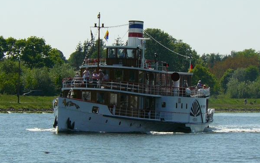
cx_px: 130
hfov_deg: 6.0
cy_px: 78
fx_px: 2466
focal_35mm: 348
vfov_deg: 3.8
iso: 200
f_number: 8
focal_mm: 45.4
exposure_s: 1/640
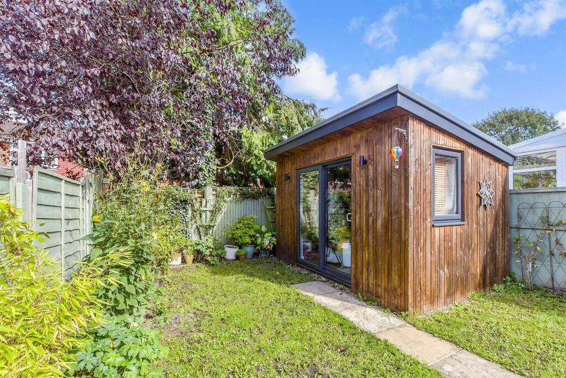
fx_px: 236
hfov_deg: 100.4
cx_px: 283
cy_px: 189
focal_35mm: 15
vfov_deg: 77.3
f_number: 8
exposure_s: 1/125
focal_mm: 10
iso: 250
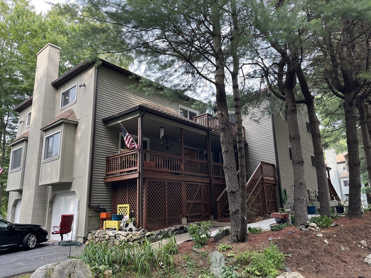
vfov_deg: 53.1
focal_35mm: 26
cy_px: 139
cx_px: 186
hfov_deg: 67.3
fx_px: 279
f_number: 1.6
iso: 40
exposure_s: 1/176
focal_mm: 5.1
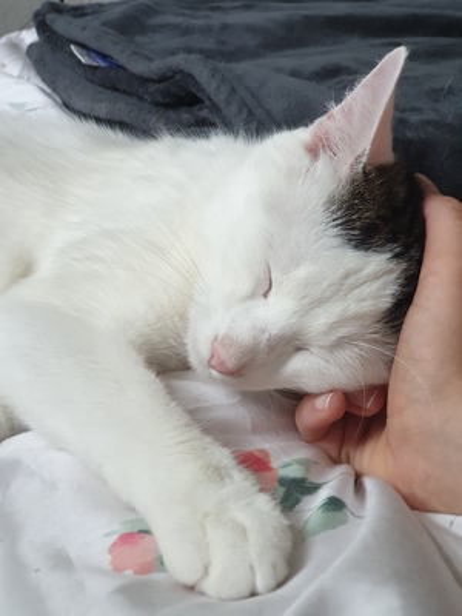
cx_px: 231
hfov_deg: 28.0
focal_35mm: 52
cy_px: 308
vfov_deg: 36.8
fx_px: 925
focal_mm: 6
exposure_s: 1/20
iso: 200
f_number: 2.4
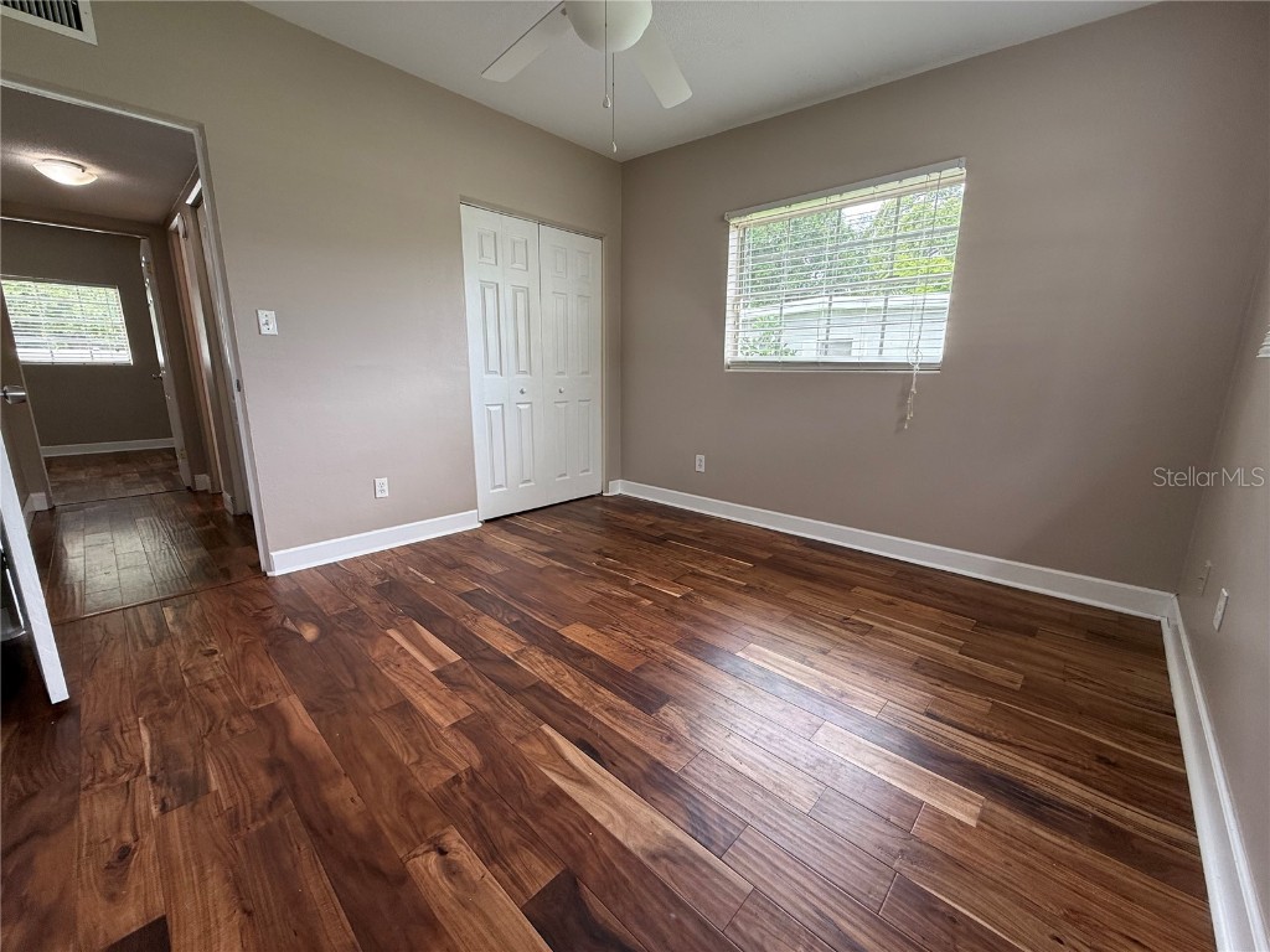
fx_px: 514
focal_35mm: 14
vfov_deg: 85.7
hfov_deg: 102.1
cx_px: 635
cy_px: 476
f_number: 2.2
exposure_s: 1/99
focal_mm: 2.22
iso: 100
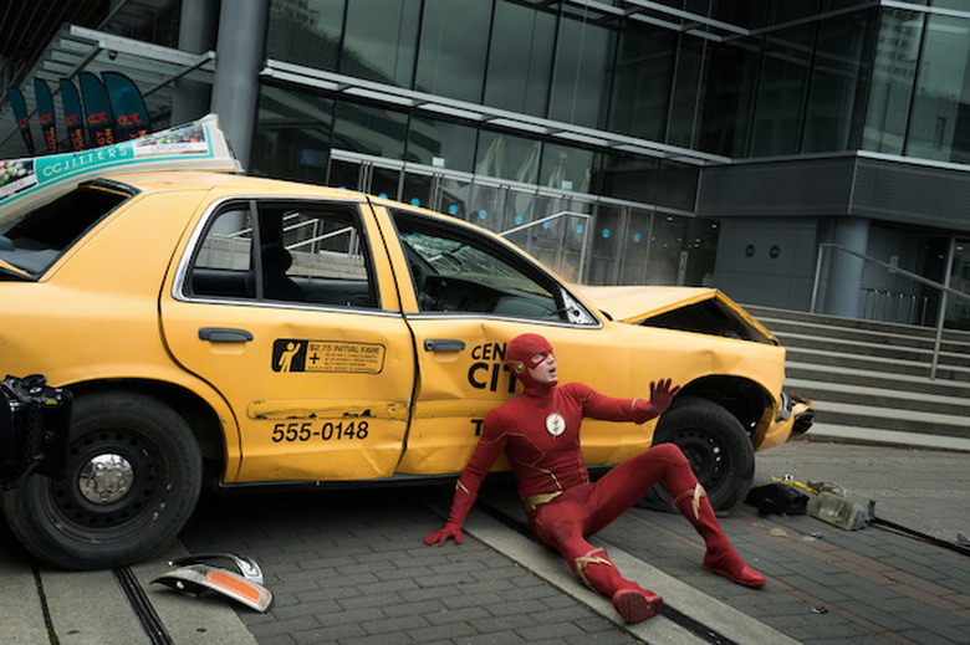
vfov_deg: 35.0
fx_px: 1023
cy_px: 322
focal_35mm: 38
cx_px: 485
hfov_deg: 50.7
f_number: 8
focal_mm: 38
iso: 3200
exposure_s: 1/800
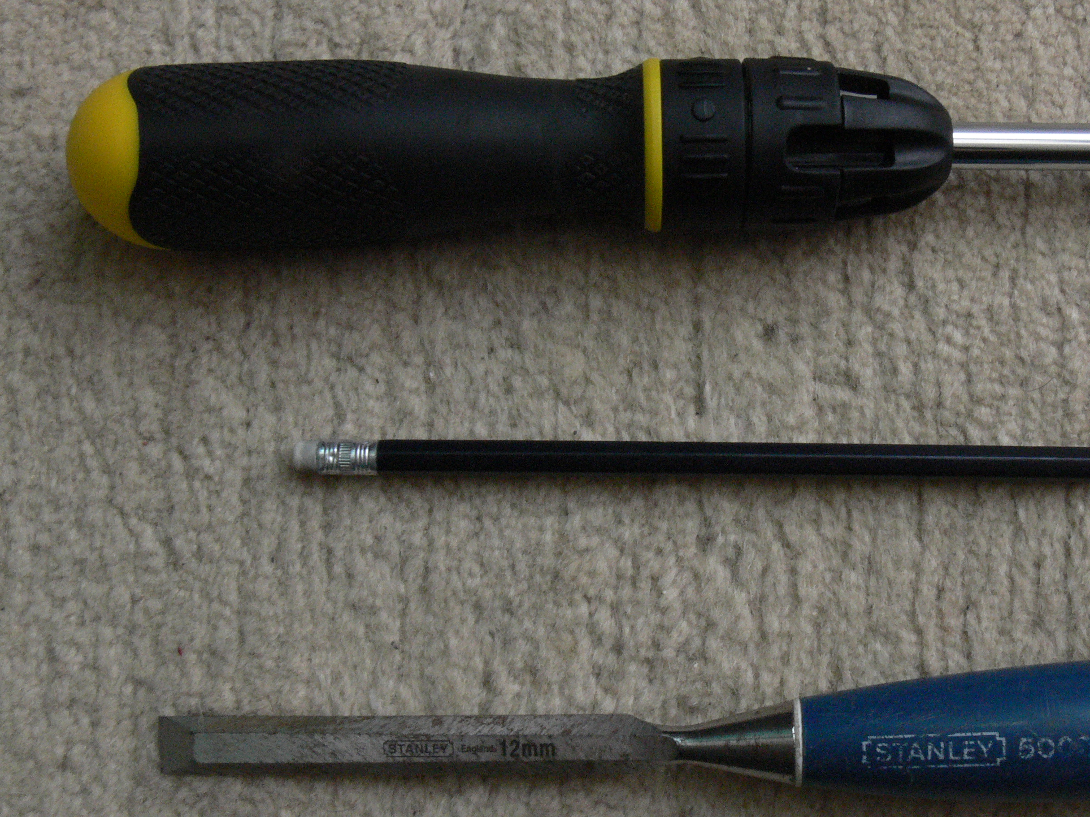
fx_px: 1480
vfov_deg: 30.9
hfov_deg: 39.9
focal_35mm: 47
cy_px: 382
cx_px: 728
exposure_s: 1/160
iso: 200
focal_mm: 7.4
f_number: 11
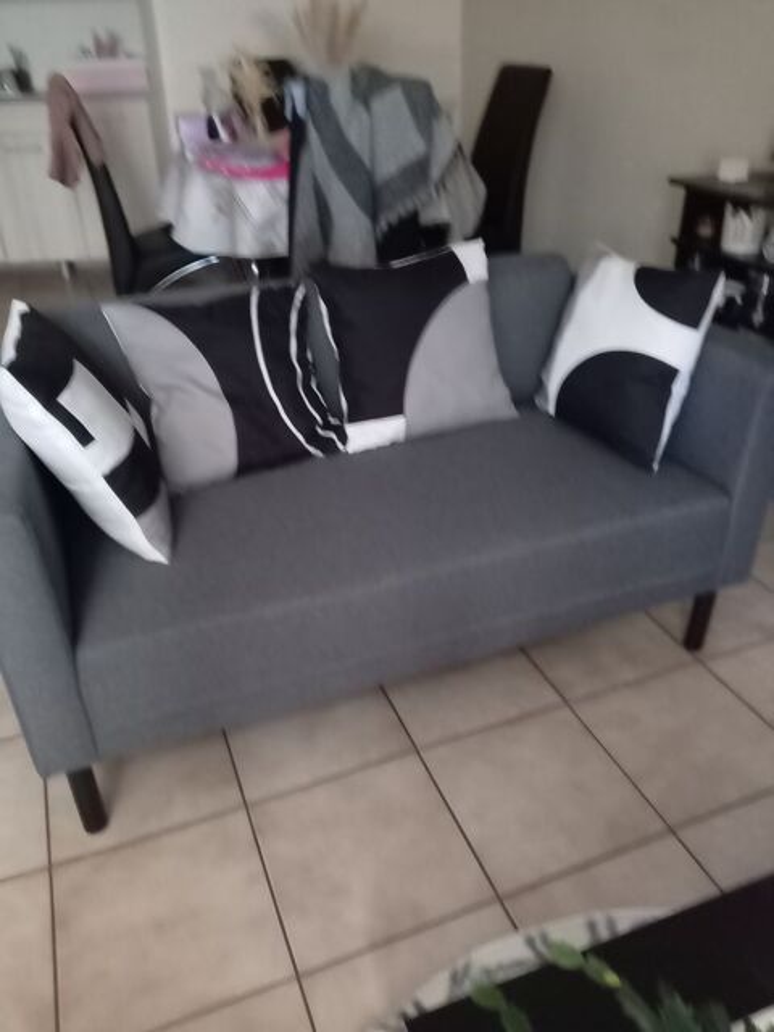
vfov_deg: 65.3
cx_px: 387
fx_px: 805
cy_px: 516
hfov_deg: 51.4
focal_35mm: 27
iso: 7825
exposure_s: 1/12.5
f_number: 1.8
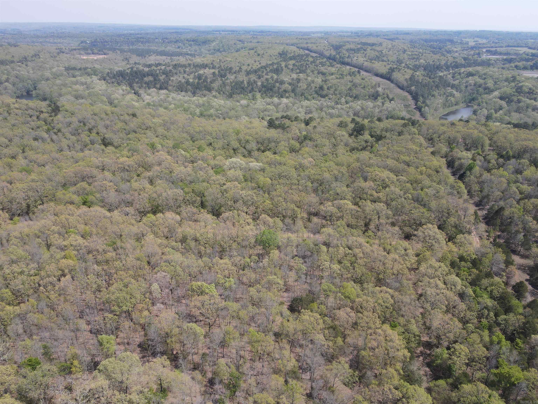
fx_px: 373
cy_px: 202
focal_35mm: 24
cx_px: 269
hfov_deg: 71.6
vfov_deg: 56.8
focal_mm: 4.5
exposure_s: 1/500
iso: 100
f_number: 2.8
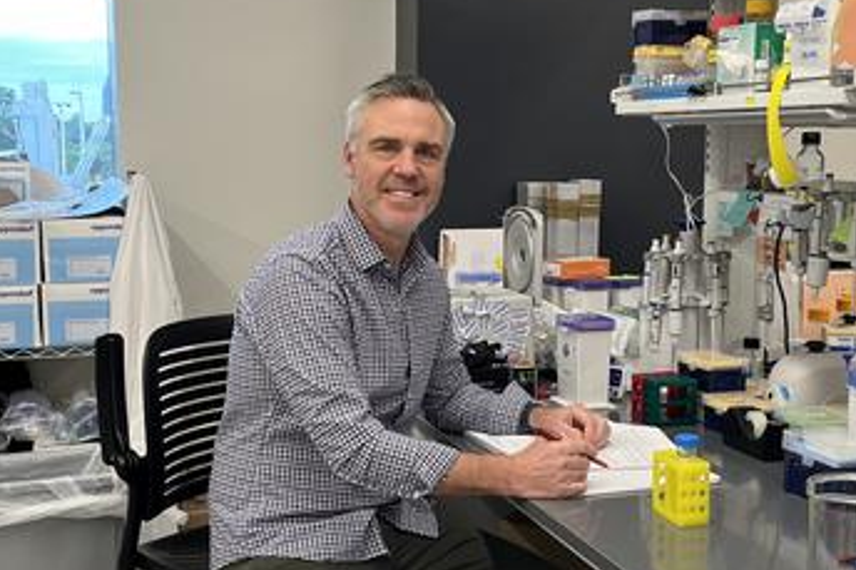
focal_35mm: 55
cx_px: 423
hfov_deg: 36.3
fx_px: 1307
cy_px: 337
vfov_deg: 24.6
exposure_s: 1/111
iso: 80
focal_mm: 5.1
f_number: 1.6
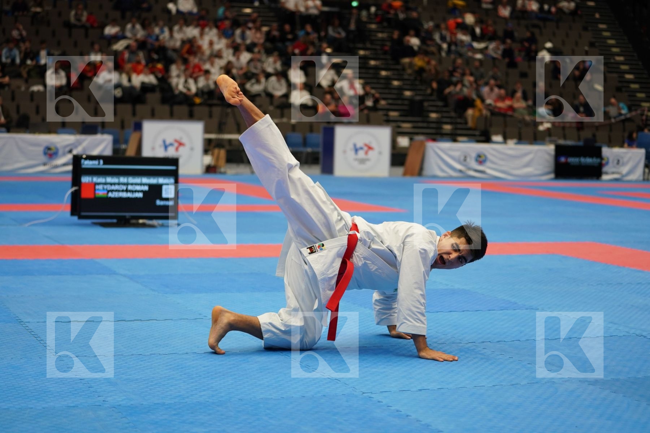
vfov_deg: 19.5
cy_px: 216
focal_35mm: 70
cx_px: 325
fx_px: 1264
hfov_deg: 28.8
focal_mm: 70
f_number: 2.8
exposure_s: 1/500
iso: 1000
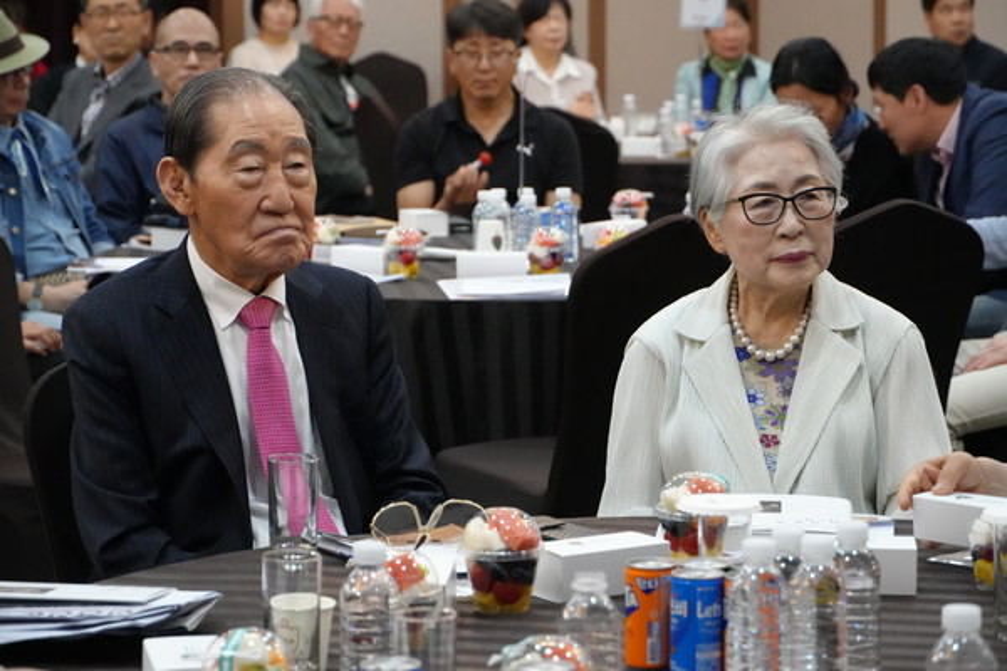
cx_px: 504
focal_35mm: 120
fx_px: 3356
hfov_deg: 17.1
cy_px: 336
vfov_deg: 11.4
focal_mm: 80
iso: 6400
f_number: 5.6
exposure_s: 1/125
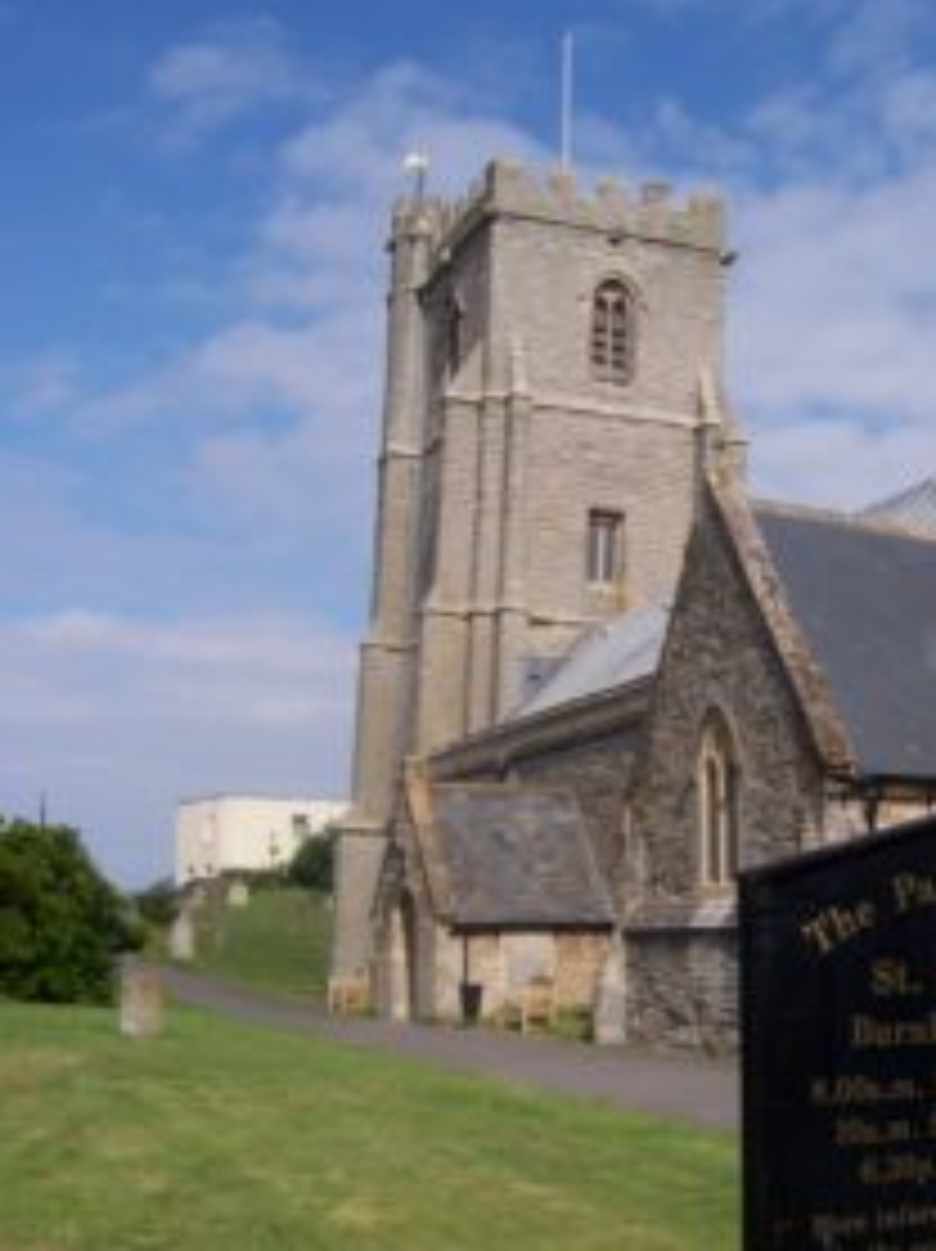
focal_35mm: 49
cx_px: 639
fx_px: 1769
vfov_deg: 38.9
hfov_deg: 29.4
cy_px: 644
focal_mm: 5.6
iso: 80
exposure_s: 1/659
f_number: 5.1
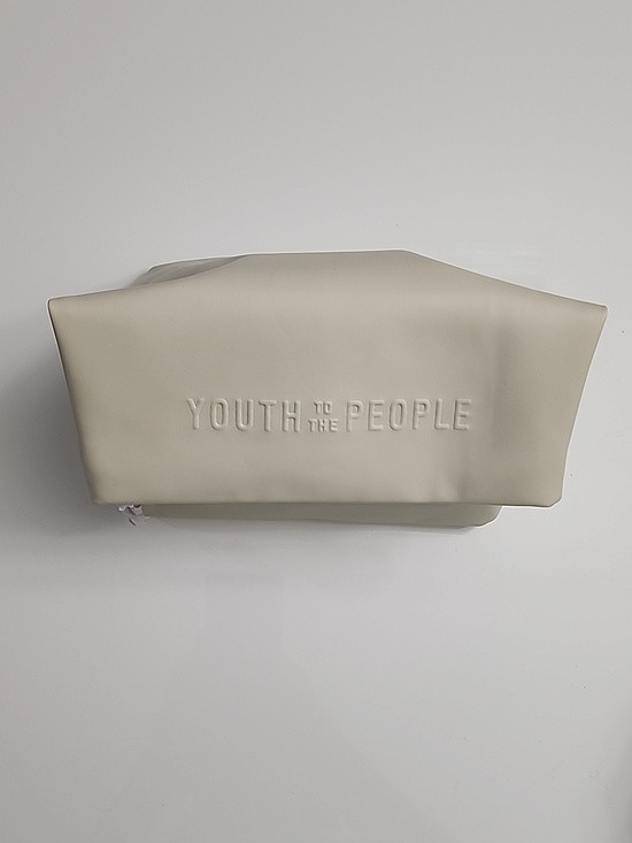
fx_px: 560
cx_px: 316
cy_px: 422
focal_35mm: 23
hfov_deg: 58.9
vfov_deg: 73.9
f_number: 1.8
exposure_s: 1/59
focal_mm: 6.4
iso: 320
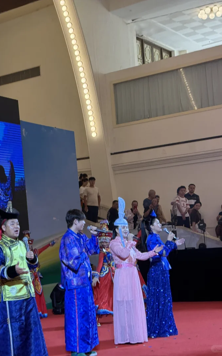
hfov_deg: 18.6
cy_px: 178
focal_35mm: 68
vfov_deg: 30.2
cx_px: -7
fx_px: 658
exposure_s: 1/125
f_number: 1.78
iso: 100
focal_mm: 6.76
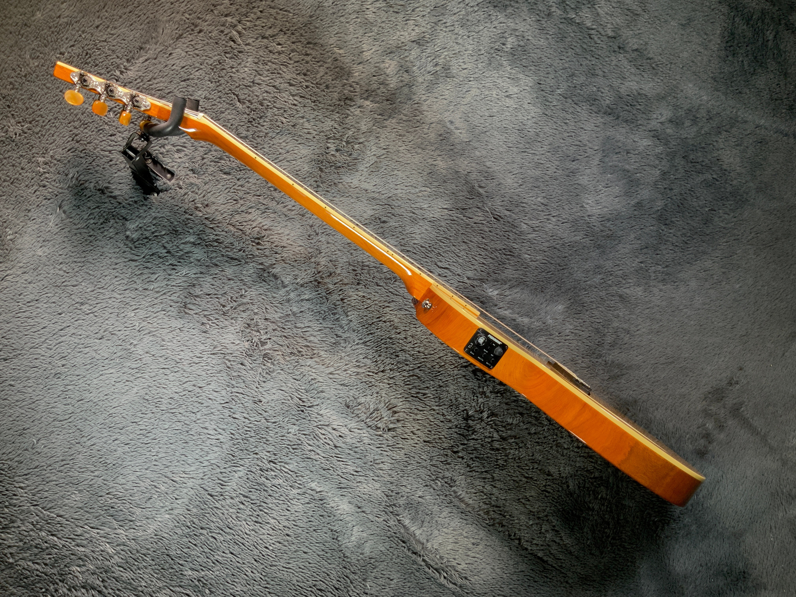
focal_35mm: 29
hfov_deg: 61.7
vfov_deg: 48.2
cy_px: 298
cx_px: 398
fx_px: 667
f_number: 1.8
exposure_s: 1/104
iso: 32
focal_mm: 3
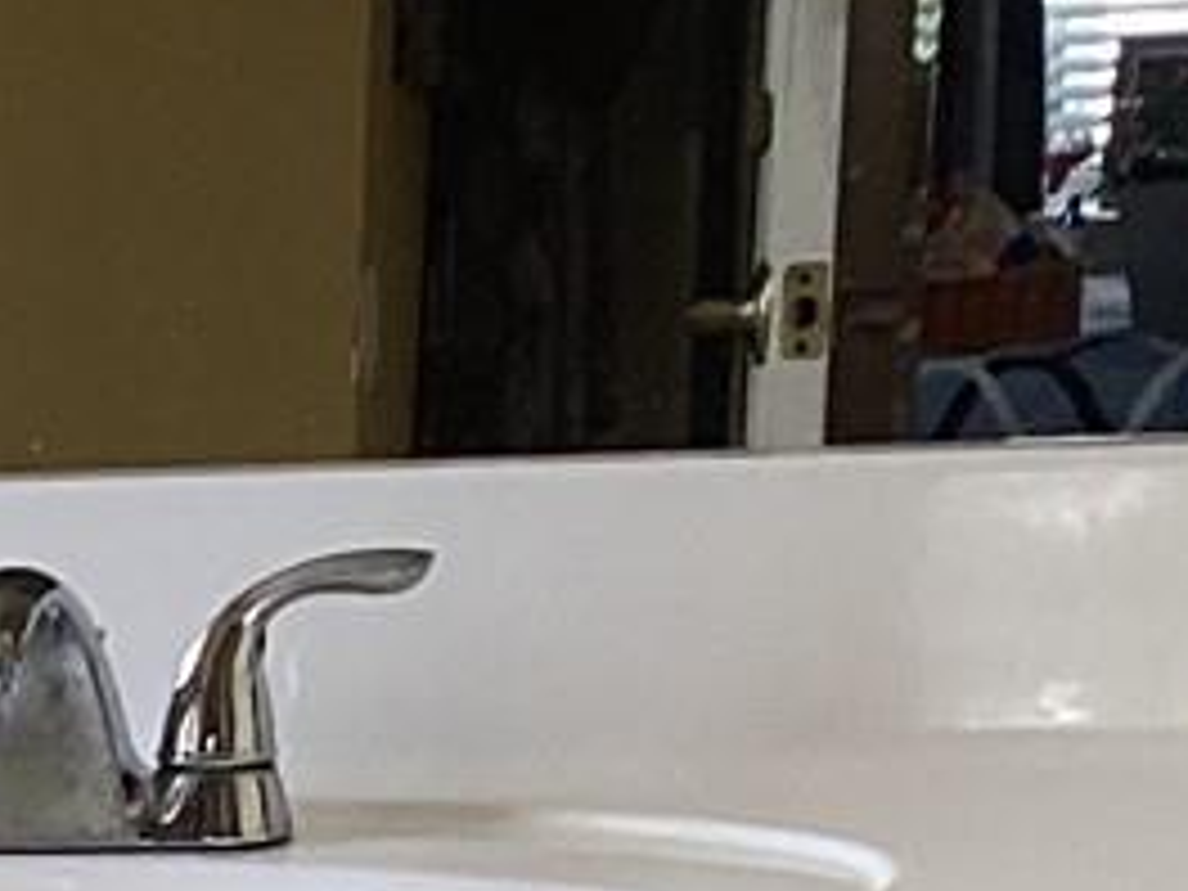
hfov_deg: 9.8
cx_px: -1197
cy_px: 2498
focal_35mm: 188
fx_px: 6452
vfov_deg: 7.2
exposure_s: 1/60
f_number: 2.4
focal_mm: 3.3
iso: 100
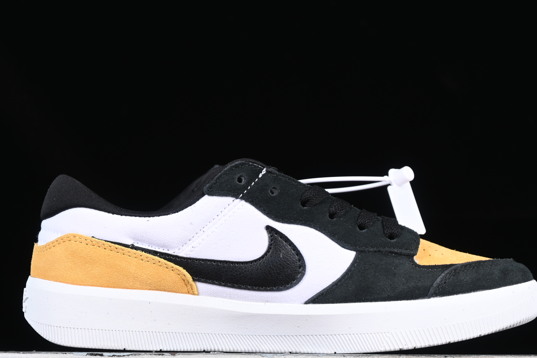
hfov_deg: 20.0
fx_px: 1521
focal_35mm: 102
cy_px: 206
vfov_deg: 13.4
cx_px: 280
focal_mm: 50
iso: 160
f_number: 6.3
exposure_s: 1/60
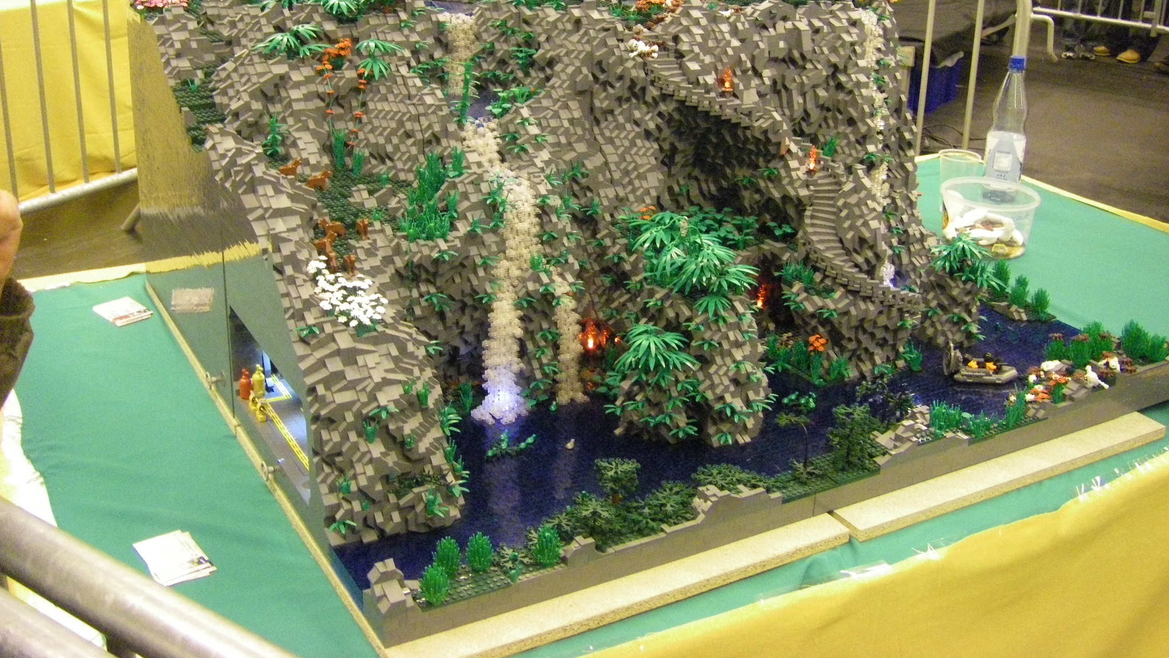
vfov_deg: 28.2
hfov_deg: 48.4
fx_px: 1302
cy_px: 218
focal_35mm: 42
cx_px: 582
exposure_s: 1/13
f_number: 3.5
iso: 800
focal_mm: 6.3
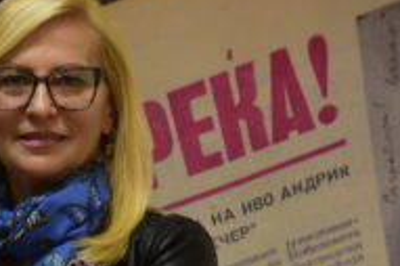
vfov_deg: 4.0
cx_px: -15
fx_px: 3797
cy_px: 224
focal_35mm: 342
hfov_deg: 6.0
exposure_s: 1/125
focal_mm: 145
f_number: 4
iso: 2000
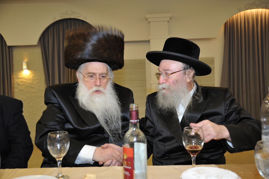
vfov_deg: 37.8
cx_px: 134
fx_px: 261
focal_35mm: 35
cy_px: 90
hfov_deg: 54.5
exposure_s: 1/100
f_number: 4
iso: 1600
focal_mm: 35
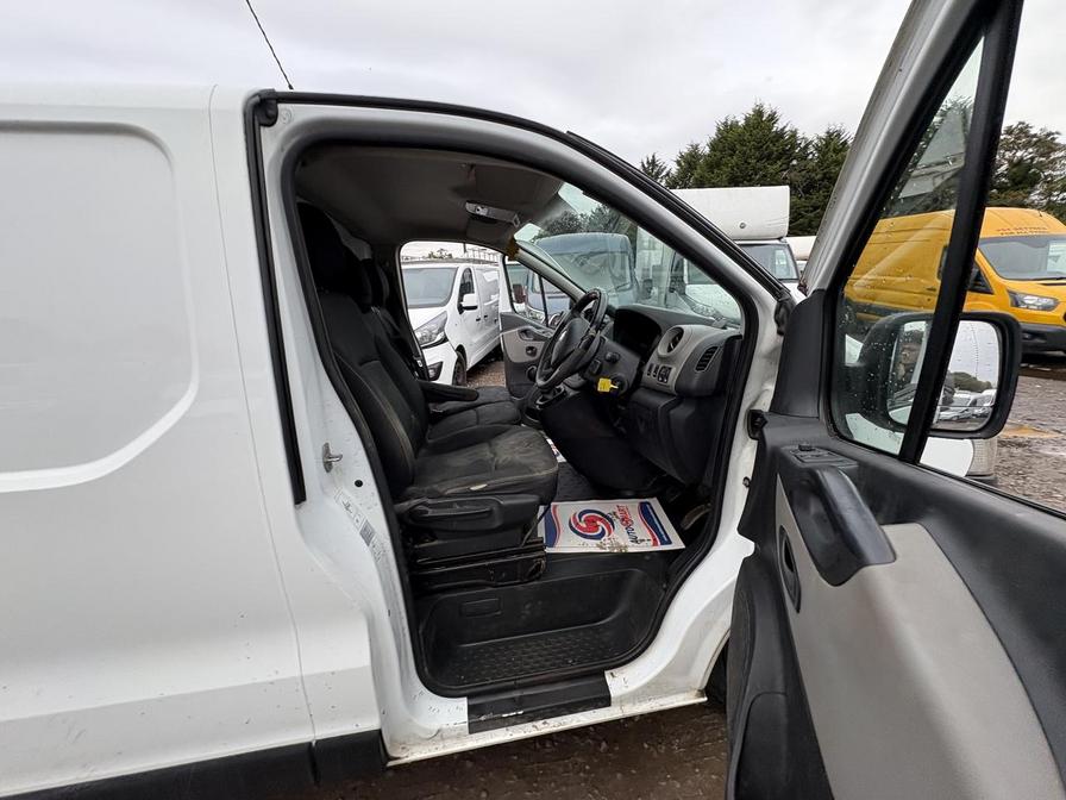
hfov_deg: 102.1
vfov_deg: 85.7
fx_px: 431
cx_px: 533
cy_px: 400
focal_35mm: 14
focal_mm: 2.22
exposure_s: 1/99
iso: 80
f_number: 2.2
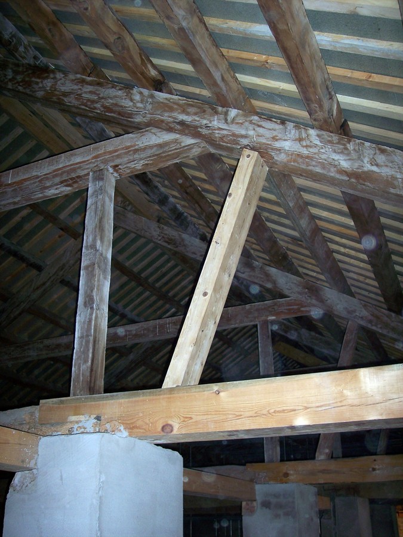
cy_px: 268
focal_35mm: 39
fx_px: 605
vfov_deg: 47.9
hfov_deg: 36.8
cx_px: 202
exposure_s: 1/60
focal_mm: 8
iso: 100
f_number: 2.8
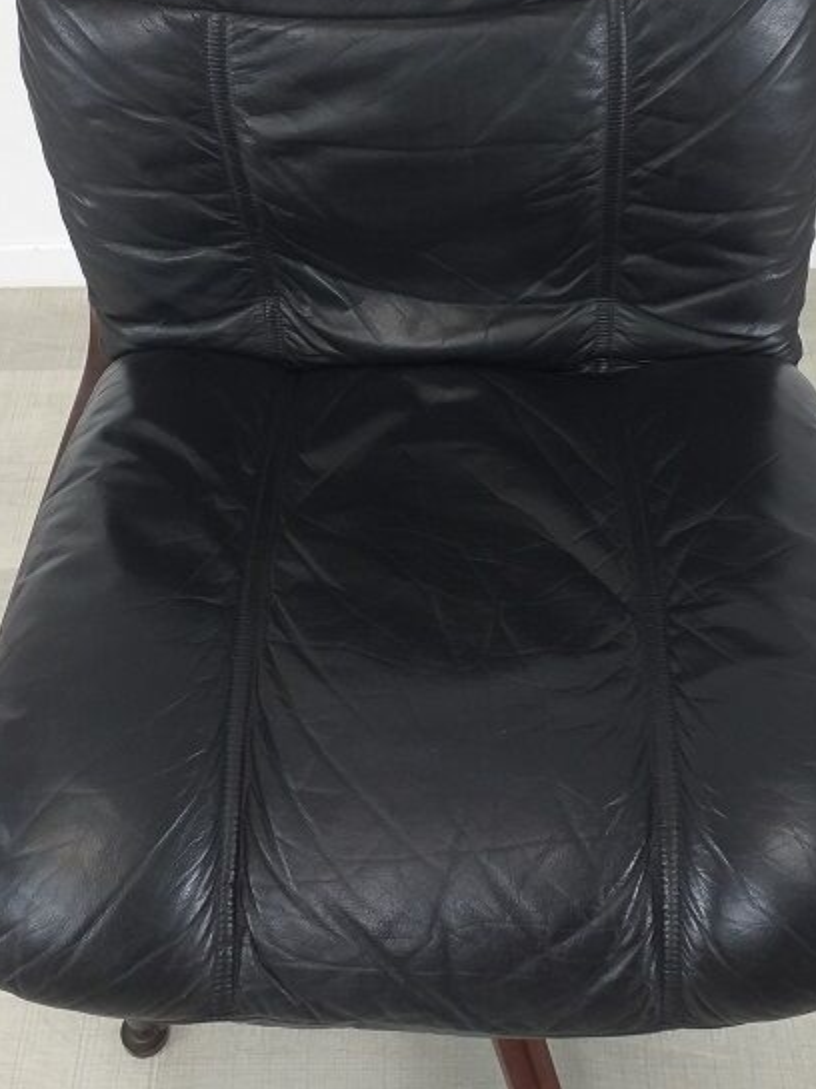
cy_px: 294
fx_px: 1352
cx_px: 413
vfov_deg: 42.7
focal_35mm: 43
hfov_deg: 33.6
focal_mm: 3.6
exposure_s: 1/50
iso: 80
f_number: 1.9
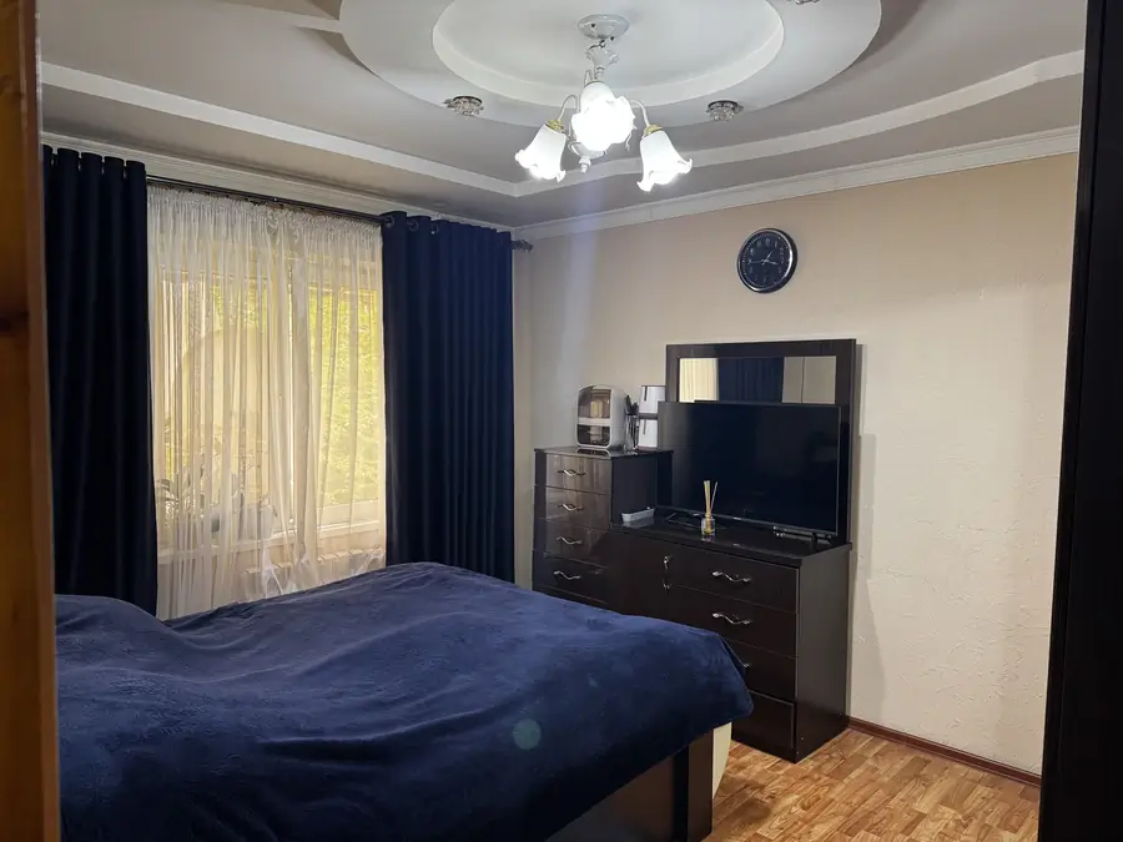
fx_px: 779
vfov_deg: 56.8
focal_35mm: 24
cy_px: 421
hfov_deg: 71.6
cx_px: 562
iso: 200
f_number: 1.78
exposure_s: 1/118
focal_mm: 6.76
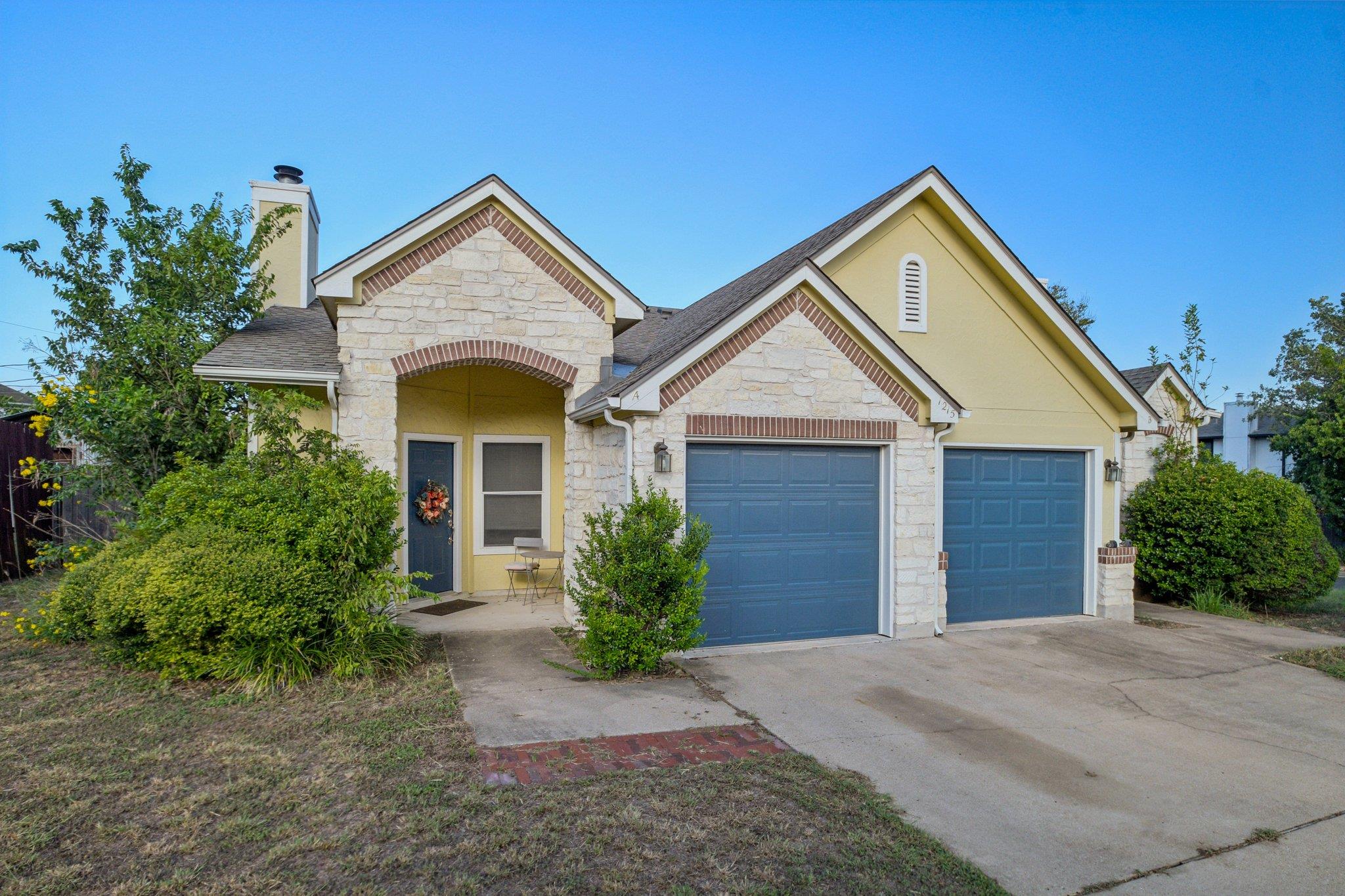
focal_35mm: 18
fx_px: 672
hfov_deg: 90.0
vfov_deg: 67.4
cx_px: 672
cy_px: 448
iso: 400
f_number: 8
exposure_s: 1/320
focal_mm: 12
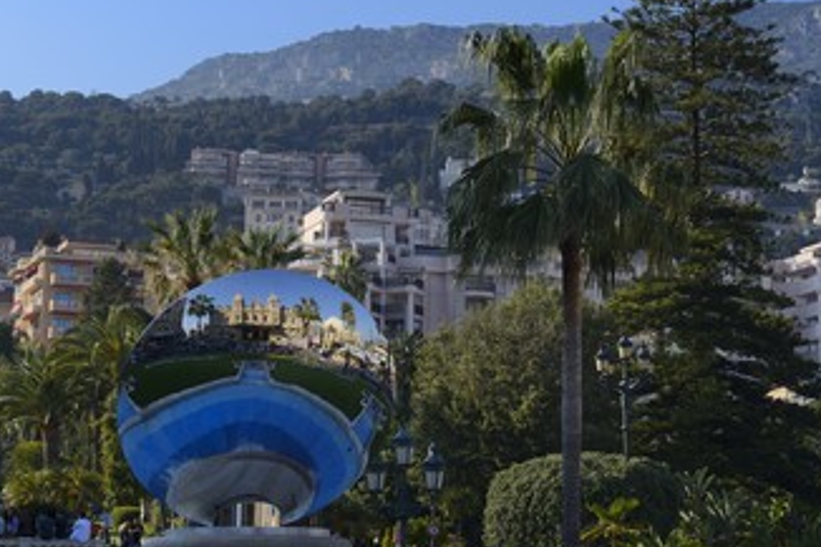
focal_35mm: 80
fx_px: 1823
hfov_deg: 25.4
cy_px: 280
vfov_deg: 17.0
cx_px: 436
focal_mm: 62
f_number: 11
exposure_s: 1/200
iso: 200
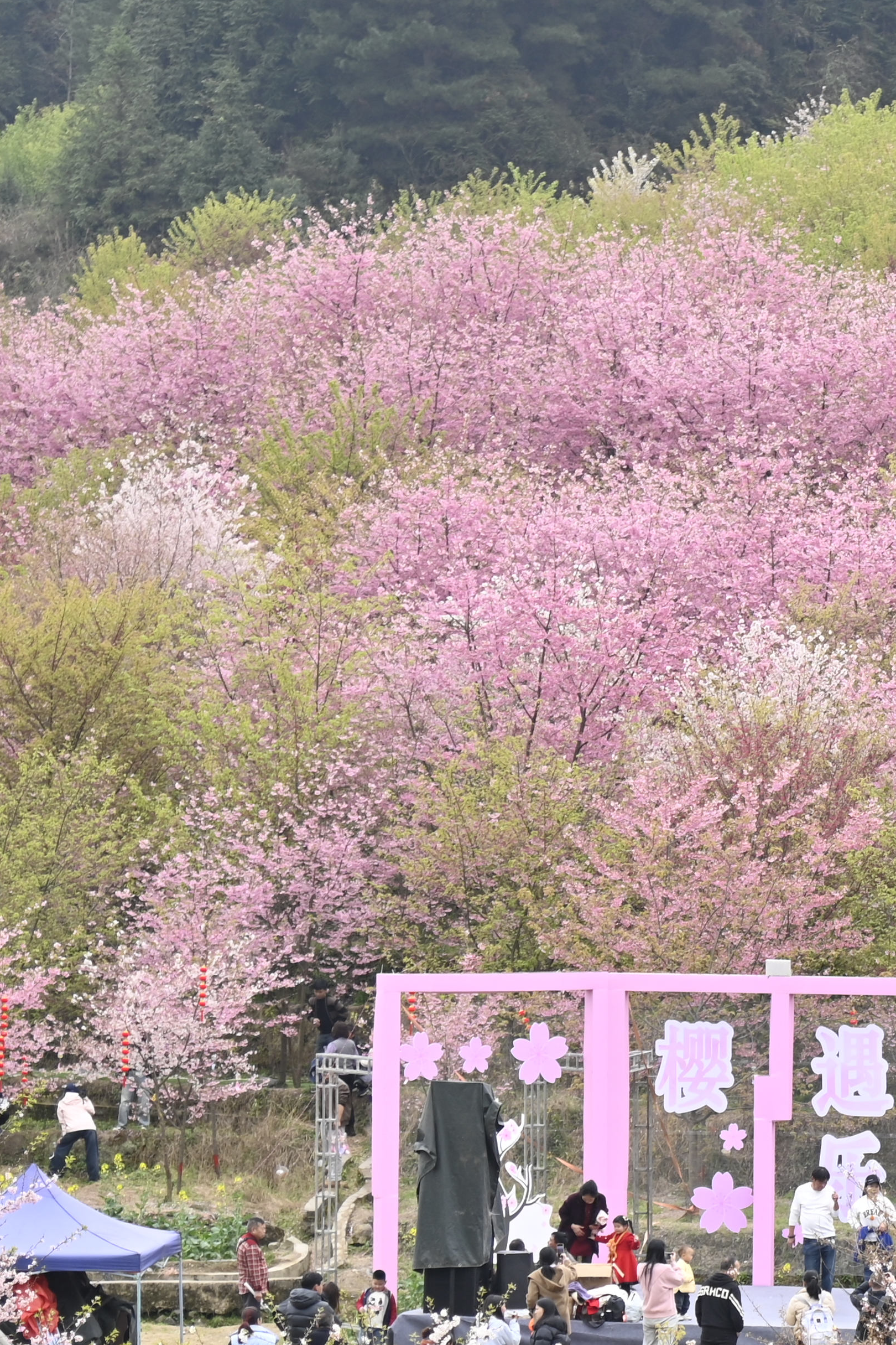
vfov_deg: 10.6
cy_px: 917
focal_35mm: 194
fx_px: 7242
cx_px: 1338
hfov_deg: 7.0
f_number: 4.8
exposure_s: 1/350
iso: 140
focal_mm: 78
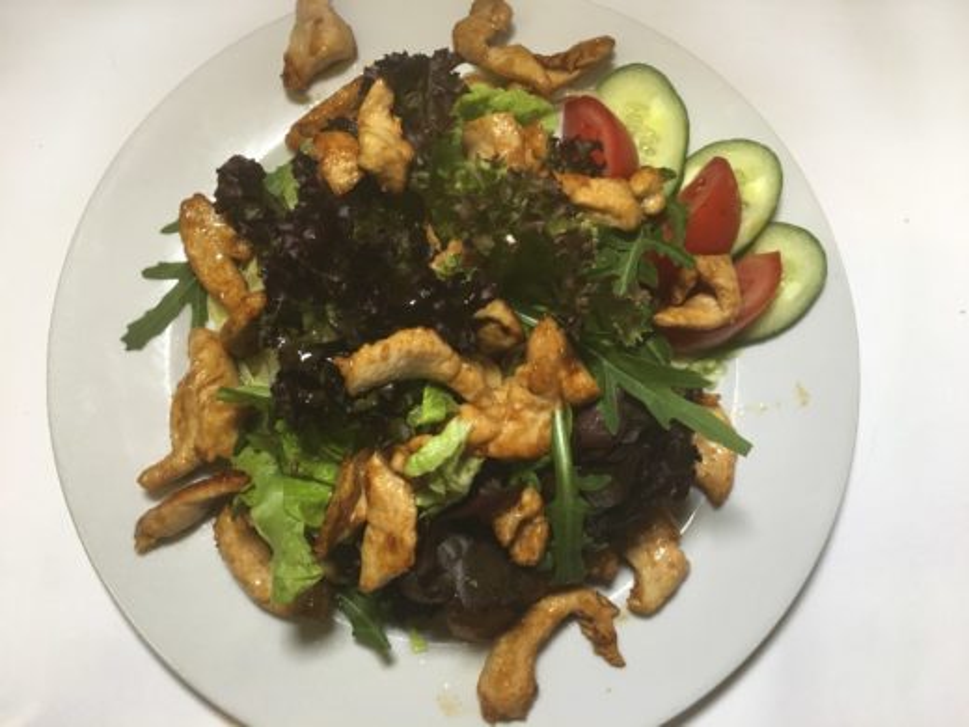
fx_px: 812
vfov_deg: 48.2
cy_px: 364
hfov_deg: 61.7
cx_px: 484
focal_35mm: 29
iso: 40
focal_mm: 4.15
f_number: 2.2
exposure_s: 1/33
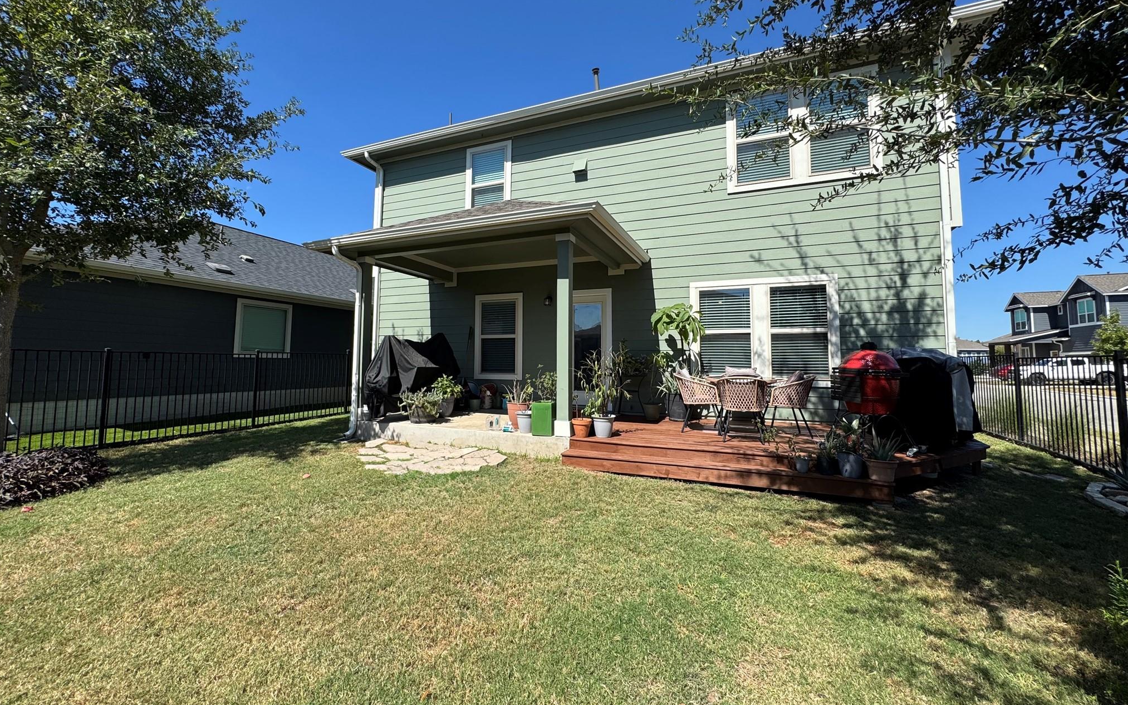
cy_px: 328
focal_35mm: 15
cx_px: 562
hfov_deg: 101.5
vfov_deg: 74.7
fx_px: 461
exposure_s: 1/1832
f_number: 2.2
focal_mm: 2.22
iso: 50
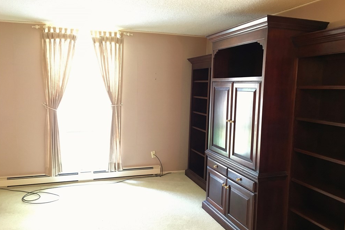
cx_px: 174
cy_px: 121
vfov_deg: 42.3
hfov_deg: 60.3
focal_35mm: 31
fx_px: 297
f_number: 2.2
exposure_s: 1/17
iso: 200
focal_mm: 4.15
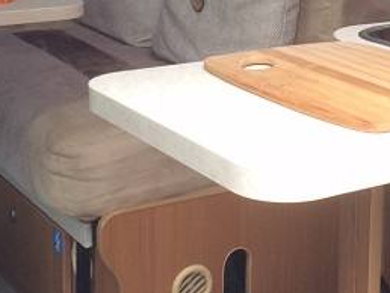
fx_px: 1049
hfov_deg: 20.8
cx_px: 307
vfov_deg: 15.7
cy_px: 18
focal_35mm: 93
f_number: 2.2
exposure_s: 1/60
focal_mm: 4.12
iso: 50
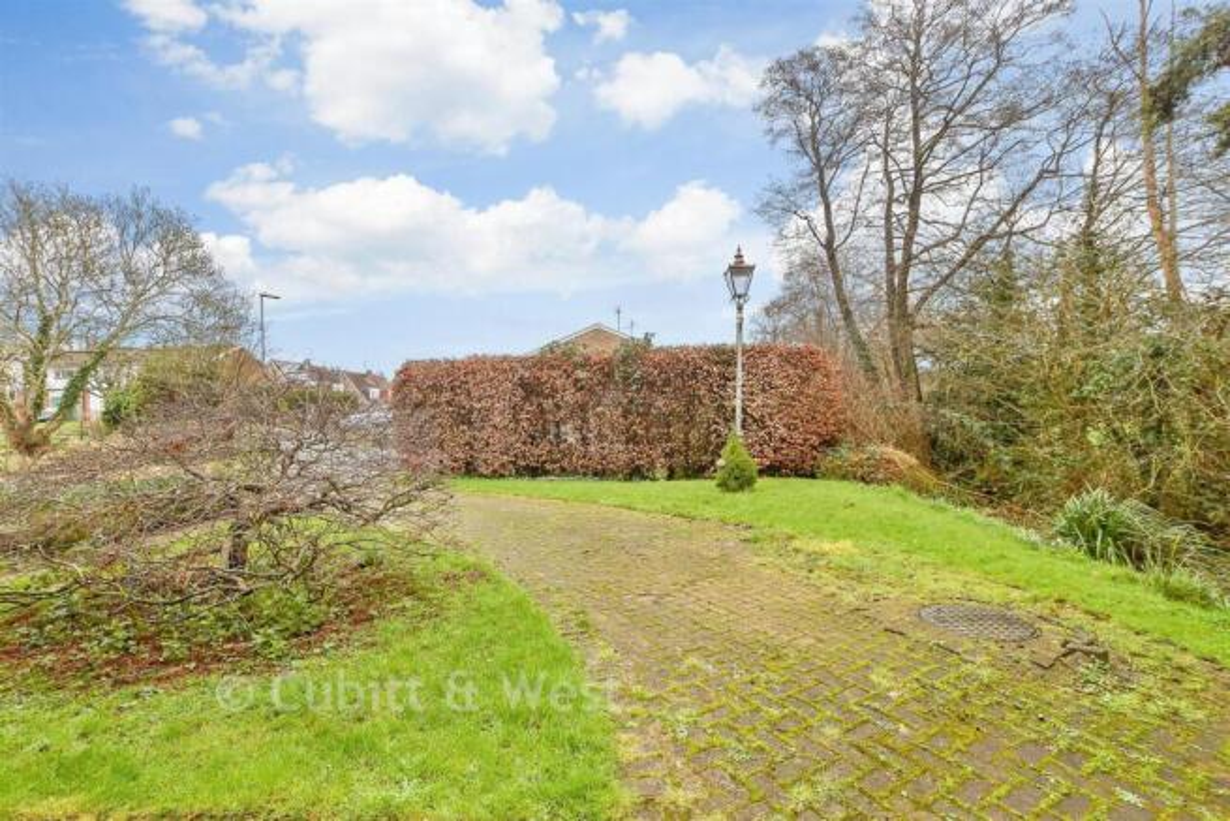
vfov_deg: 77.4
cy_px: 410
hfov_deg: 100.4
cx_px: 615
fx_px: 513
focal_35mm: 15
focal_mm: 10
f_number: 8
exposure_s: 1/80
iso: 160
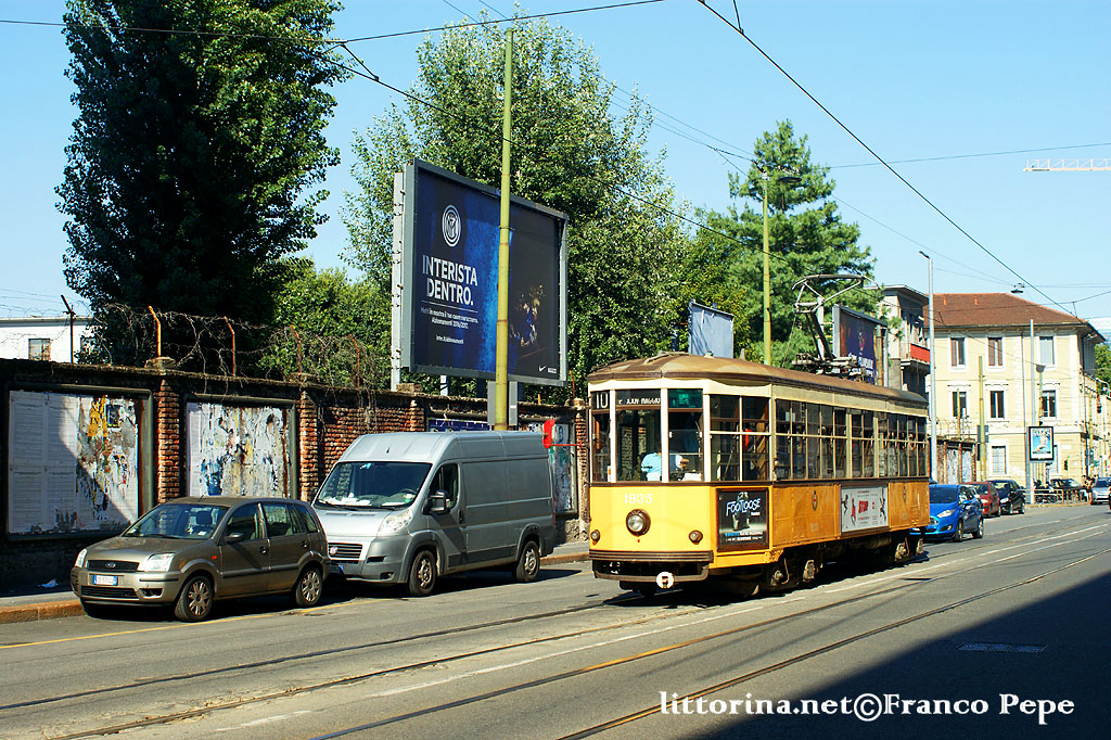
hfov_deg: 37.9
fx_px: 1620
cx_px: 556
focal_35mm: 52
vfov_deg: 25.7
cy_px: 370
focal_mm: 35
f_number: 6.3
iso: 200
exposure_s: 1/500
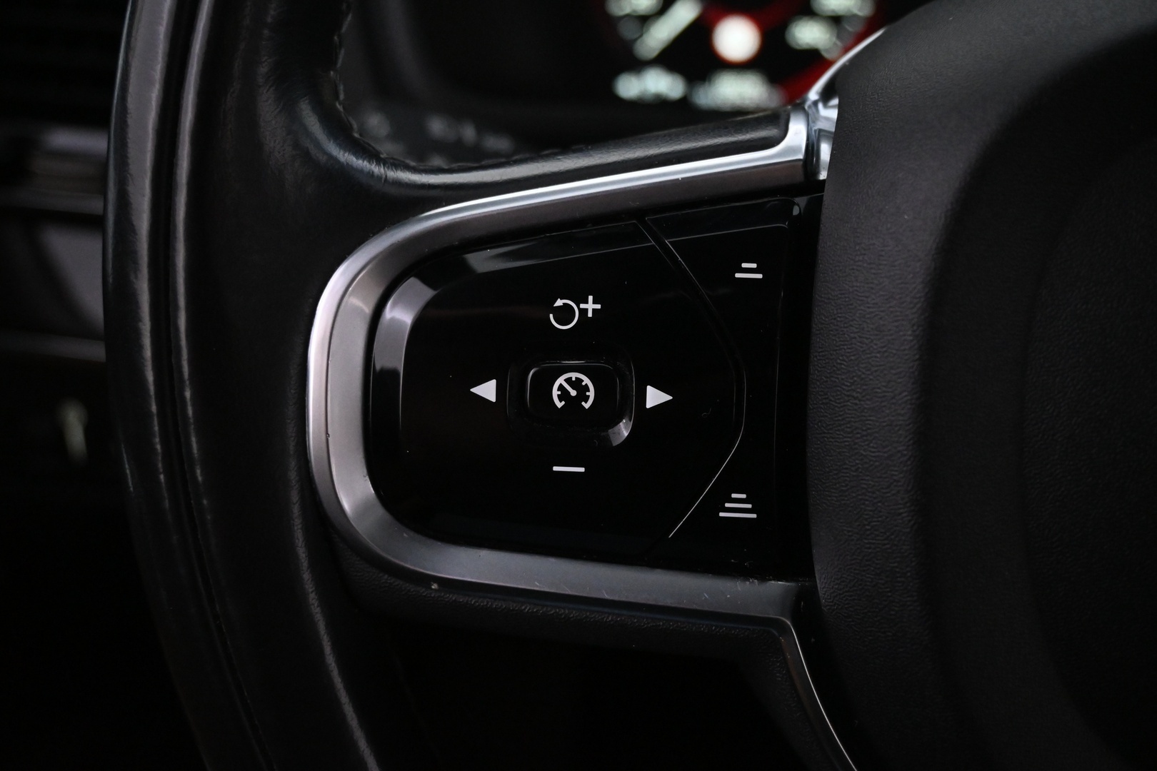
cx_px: 578
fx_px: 1277
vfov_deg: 33.6
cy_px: 386
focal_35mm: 40
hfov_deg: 48.7
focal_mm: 26.5
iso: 5000
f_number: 4.5
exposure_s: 1/40
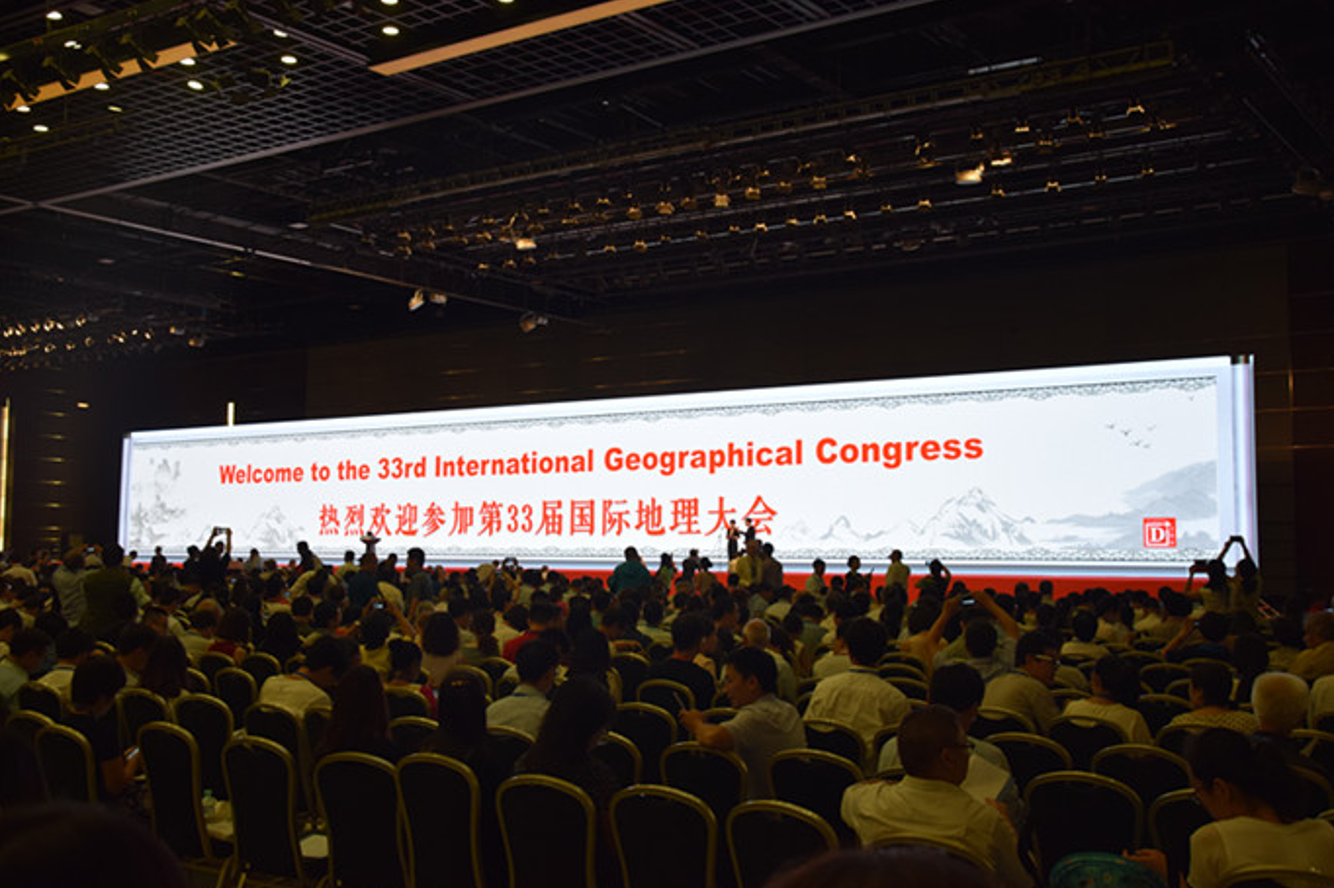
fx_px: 1426
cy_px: 450
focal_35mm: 39
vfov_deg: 34.6
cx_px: 667
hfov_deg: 50.1
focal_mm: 25
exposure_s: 1/60
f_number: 4
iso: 400
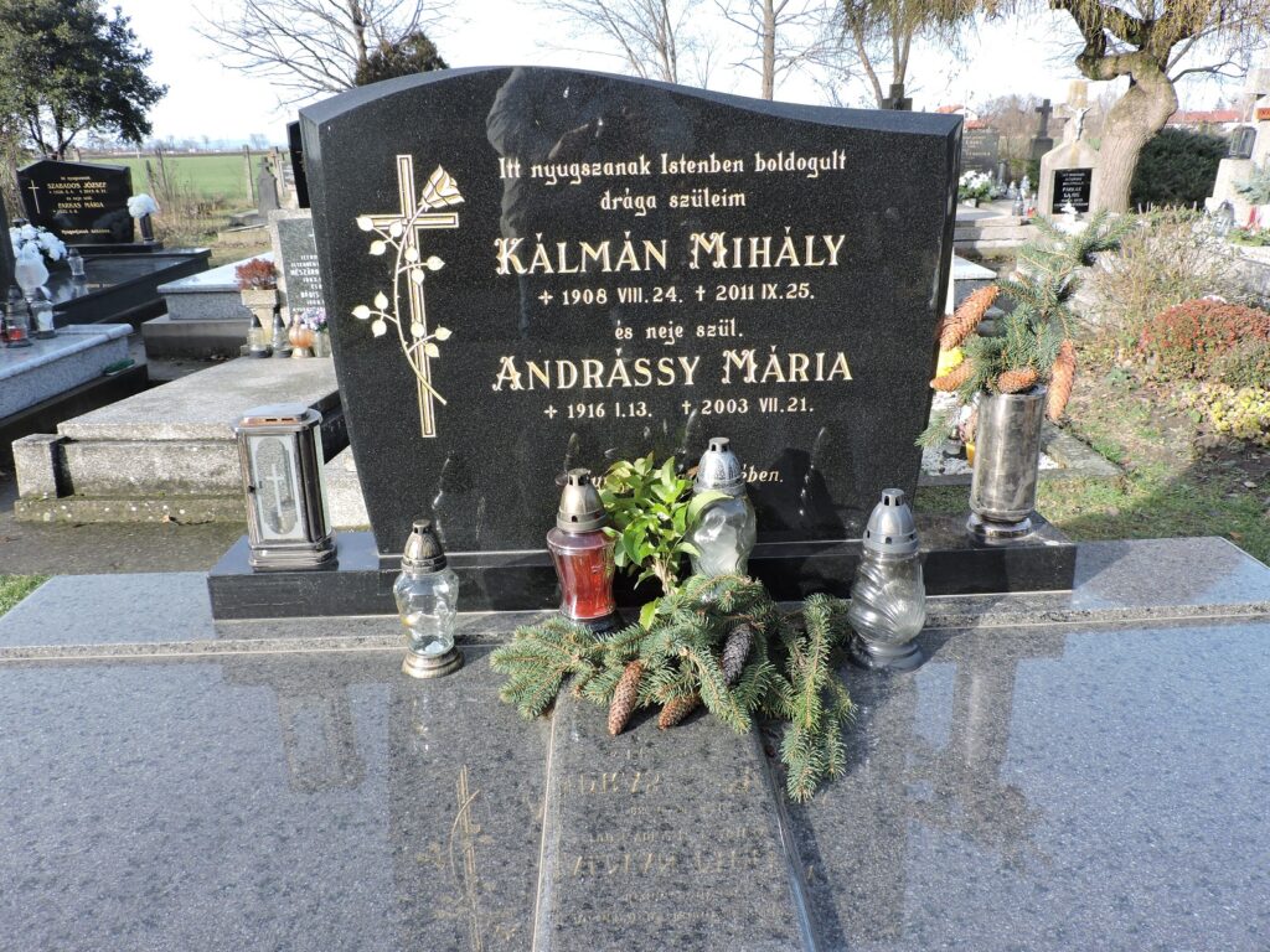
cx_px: 635
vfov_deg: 49.7
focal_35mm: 28
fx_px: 1027
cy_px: 476
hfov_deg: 63.4
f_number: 3.1
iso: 100
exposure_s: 1/320
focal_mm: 5
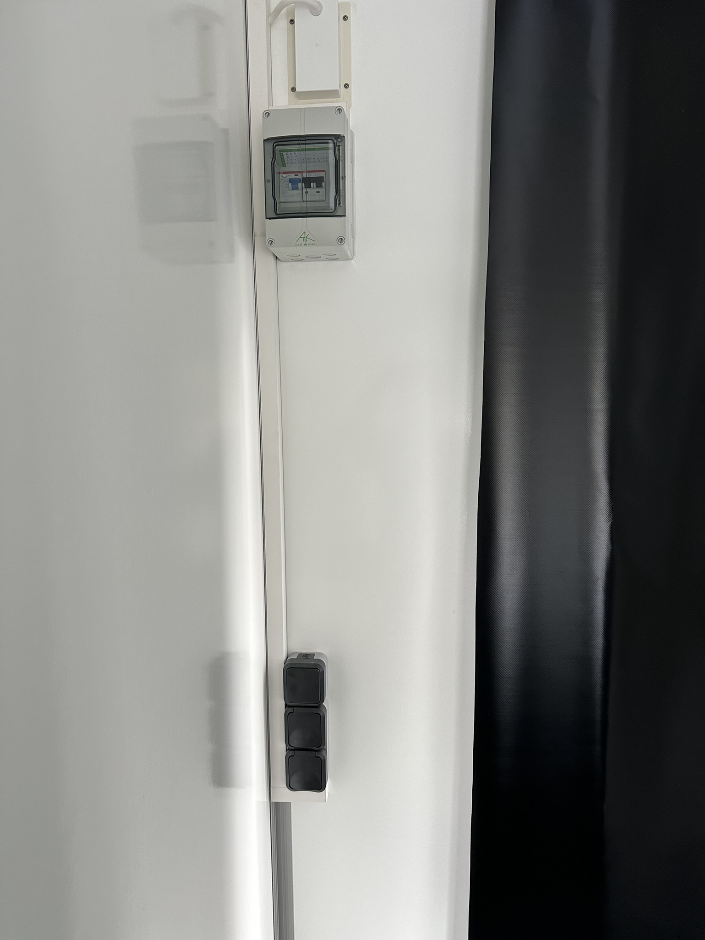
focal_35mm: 24
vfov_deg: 71.6
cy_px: 470
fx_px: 652
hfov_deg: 56.8
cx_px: 352
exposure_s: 1/121
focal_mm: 6.86
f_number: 1.78
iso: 160
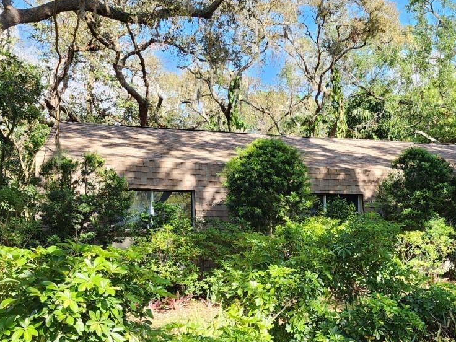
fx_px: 593
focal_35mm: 45
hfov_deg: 40.8
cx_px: 345
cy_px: 239
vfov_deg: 31.8
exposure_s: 1/180
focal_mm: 6.4
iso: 20
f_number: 1.8
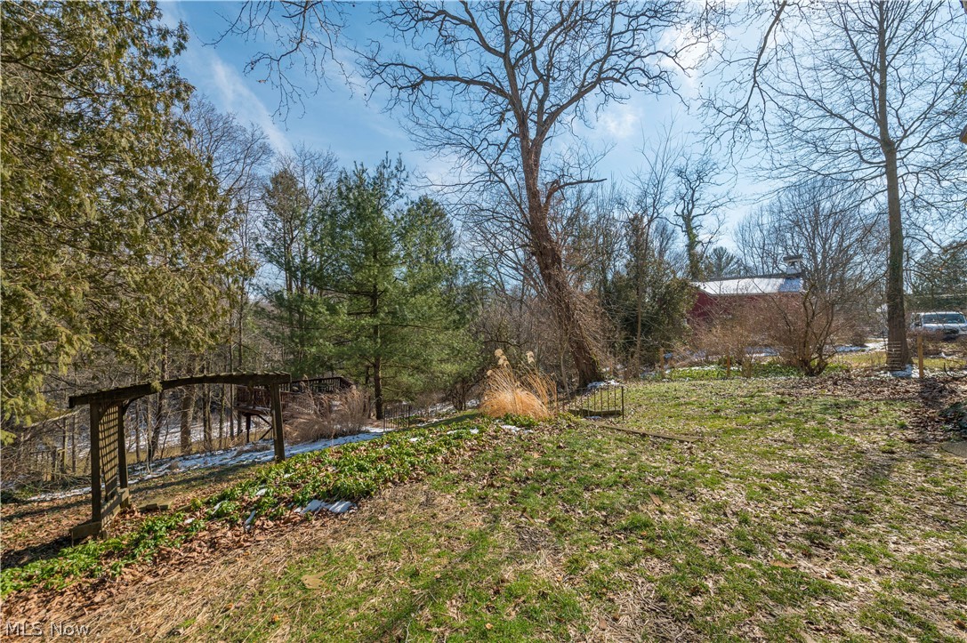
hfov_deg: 104.3
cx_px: 484
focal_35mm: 14
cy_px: 322
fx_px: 376
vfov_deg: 81.1
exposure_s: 1/1000
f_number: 9
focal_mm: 14
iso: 200
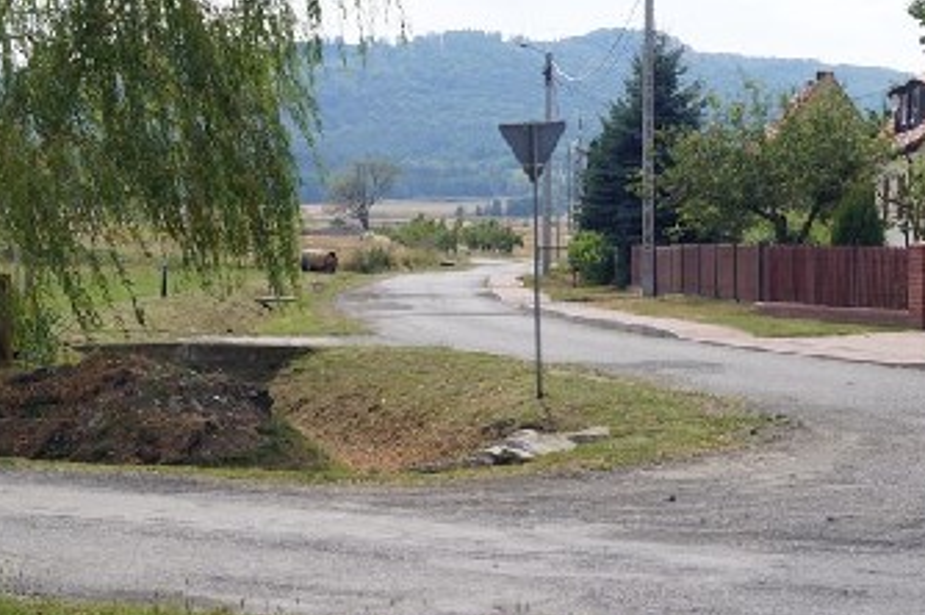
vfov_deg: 16.0
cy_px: 392
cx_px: 643
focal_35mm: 85
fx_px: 2182
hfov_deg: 23.8
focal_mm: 30
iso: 100
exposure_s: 1/125
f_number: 10
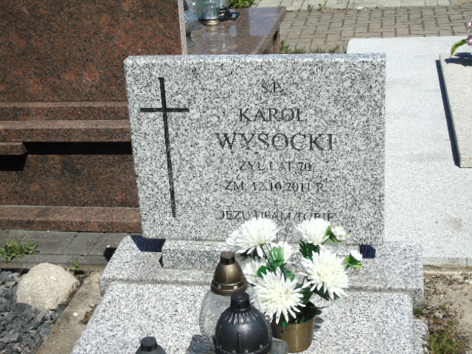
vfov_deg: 23.7
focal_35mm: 62
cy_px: 177
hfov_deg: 31.2
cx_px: 236
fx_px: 845
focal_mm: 11
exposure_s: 1/1000
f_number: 4.5
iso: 80
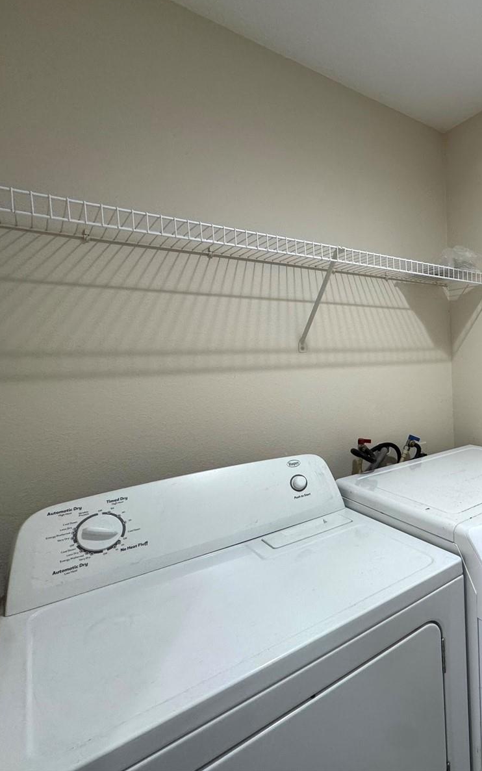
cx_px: 473
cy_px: 383
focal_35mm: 20
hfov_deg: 49.6
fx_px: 420
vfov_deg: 85.1
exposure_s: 1/120
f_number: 2.2
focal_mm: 2.22
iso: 200
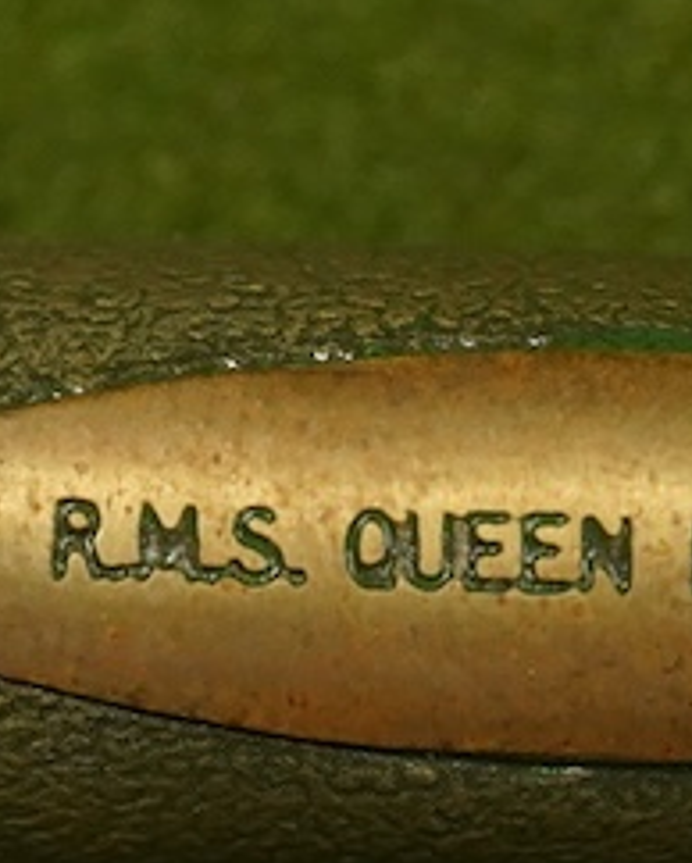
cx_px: 326
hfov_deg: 7.9
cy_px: 849
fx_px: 5011
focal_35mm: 196
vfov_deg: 9.8
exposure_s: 1/160
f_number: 9
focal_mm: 30
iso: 2500
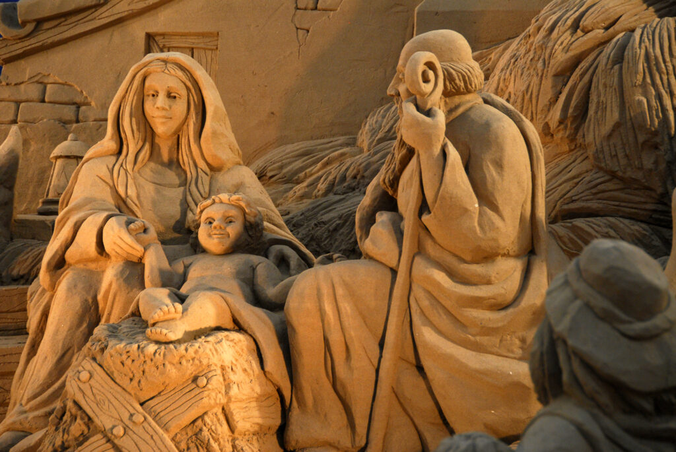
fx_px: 2678
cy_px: 226
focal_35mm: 142
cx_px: 338
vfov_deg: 9.7
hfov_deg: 14.4
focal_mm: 95
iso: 400
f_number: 5.3
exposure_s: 1/13
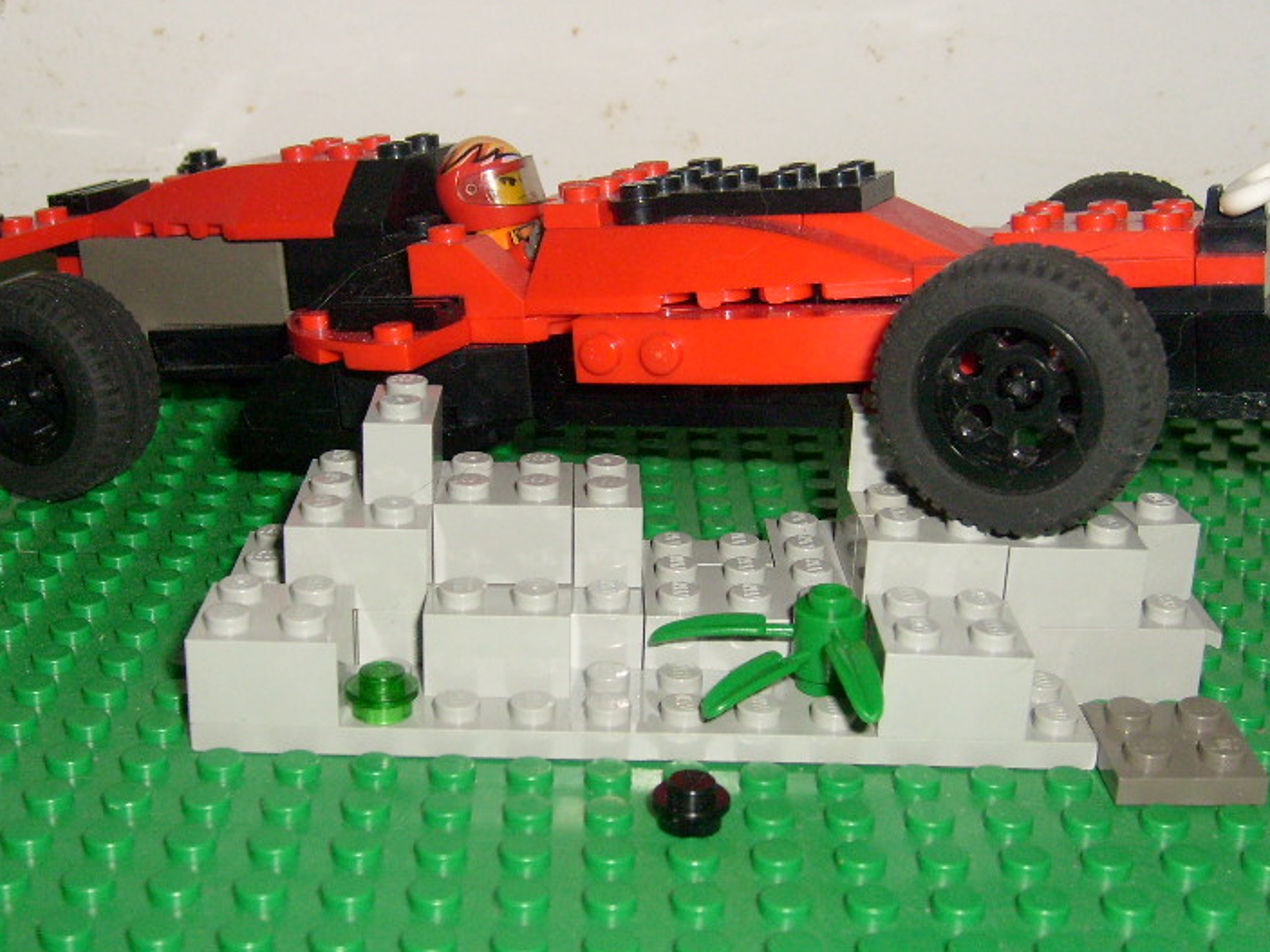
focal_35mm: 51
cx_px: 596
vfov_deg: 28.5
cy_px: 406
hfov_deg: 37.5
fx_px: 1871
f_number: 2.8
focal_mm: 5.8
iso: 100
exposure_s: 1/45
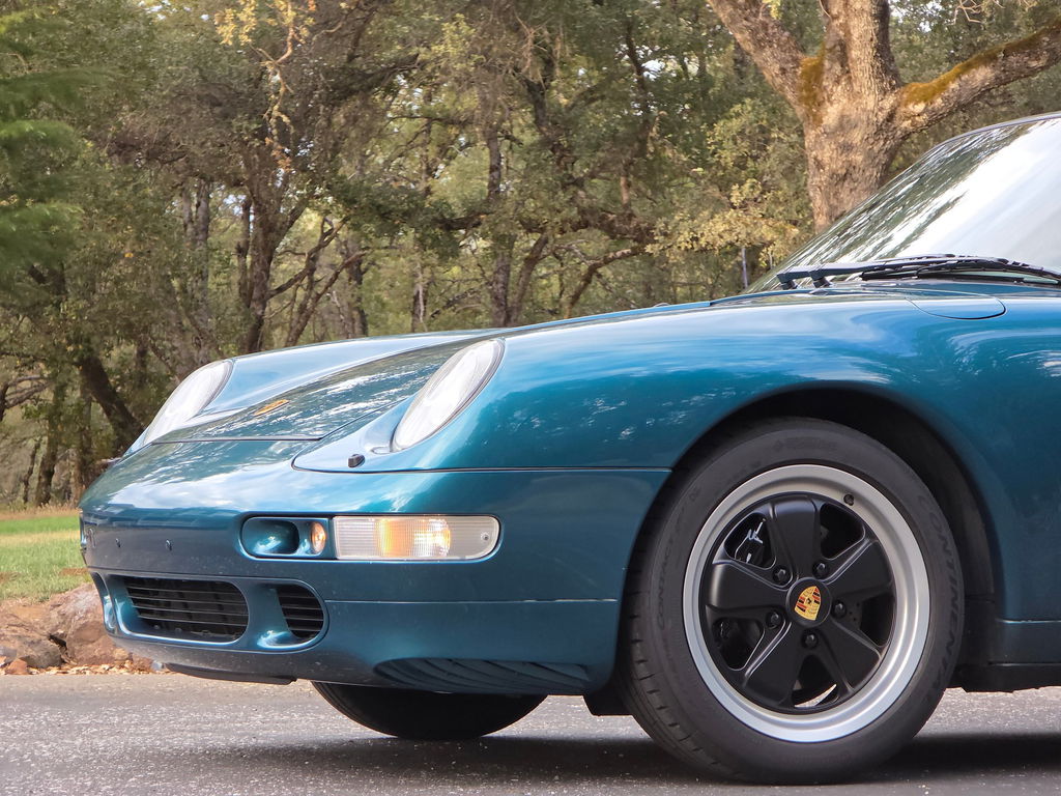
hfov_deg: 17.1
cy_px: 398
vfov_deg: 12.9
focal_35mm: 115
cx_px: 530
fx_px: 3525
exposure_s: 1/120
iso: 100
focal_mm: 18.6
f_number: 3.4
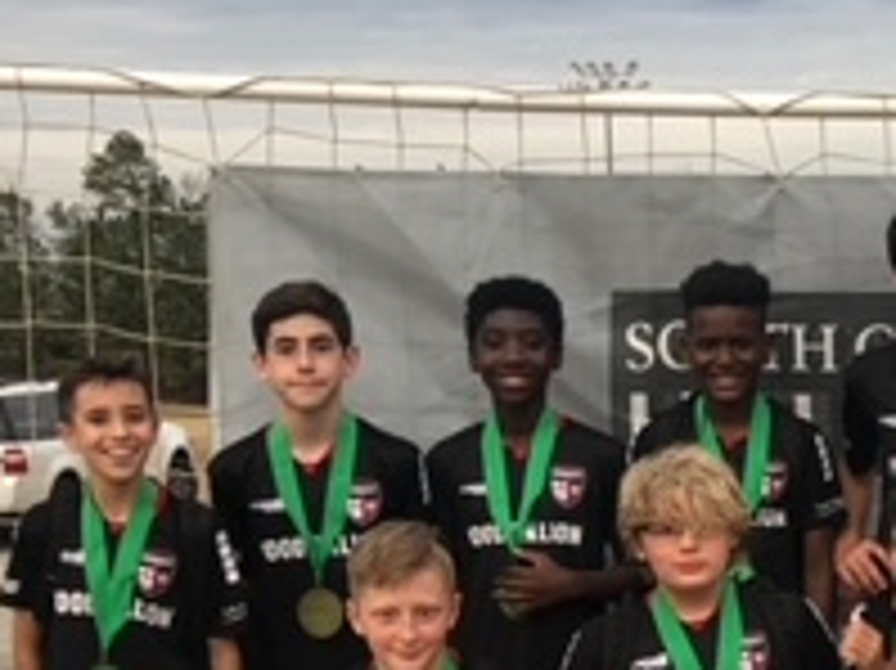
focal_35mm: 90
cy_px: 643
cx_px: 896
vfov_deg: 16.1
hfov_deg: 21.0
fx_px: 2328
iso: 20
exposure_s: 1/120
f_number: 1.8
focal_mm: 4
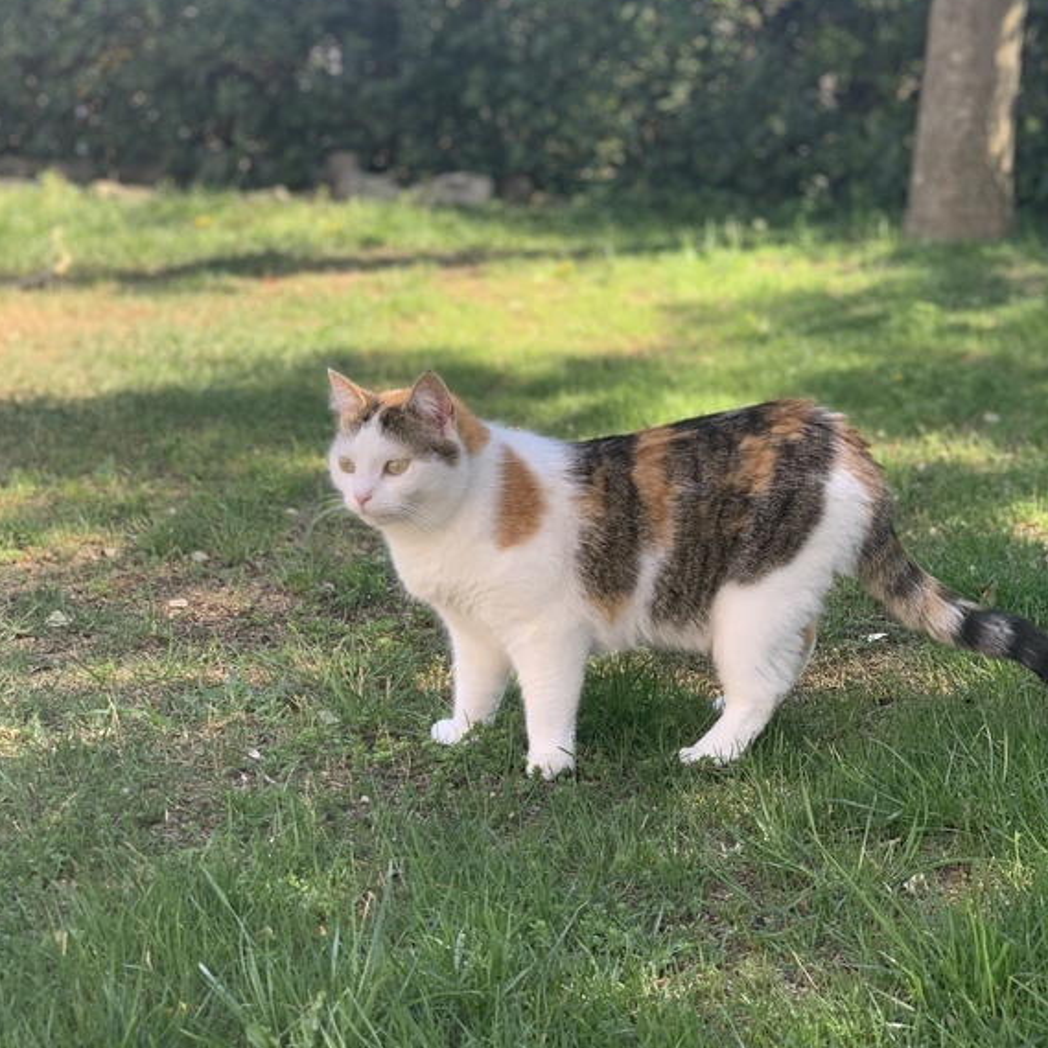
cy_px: 370
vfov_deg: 27.6
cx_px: 519
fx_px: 2124
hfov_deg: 27.7
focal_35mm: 62
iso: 16
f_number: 2.4
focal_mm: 6
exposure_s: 1/122
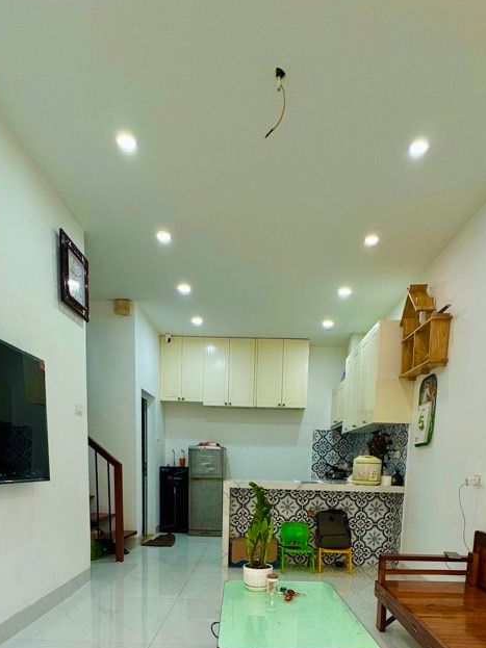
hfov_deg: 58.8
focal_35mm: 23
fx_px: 431
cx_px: 257
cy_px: 522
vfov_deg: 66.8
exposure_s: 1/100
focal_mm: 2.22
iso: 80
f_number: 2.2
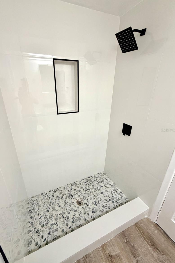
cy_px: 130
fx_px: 109
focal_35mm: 15
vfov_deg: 100.4
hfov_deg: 77.0
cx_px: 76
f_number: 2.2
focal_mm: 2.22
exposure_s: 1/120
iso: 320
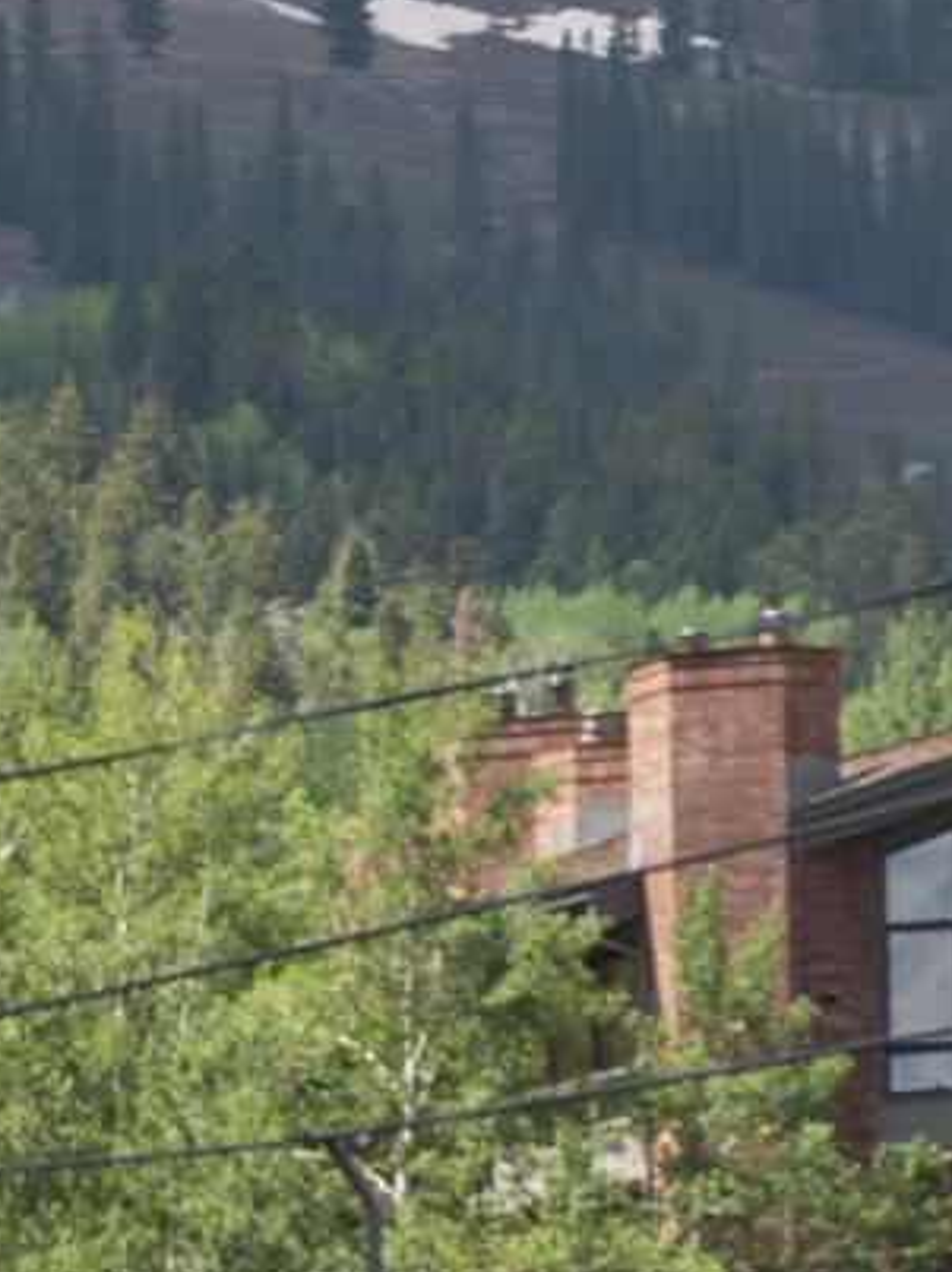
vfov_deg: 2.0
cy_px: -500
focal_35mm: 969
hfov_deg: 1.5
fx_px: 35570
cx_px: -1733
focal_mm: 135
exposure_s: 1/250
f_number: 7.1
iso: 80
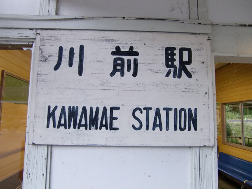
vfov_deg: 49.7
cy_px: 94
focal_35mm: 28
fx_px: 204
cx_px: 126
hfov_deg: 63.4
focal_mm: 4.9
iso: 400
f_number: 2.6
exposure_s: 1/40
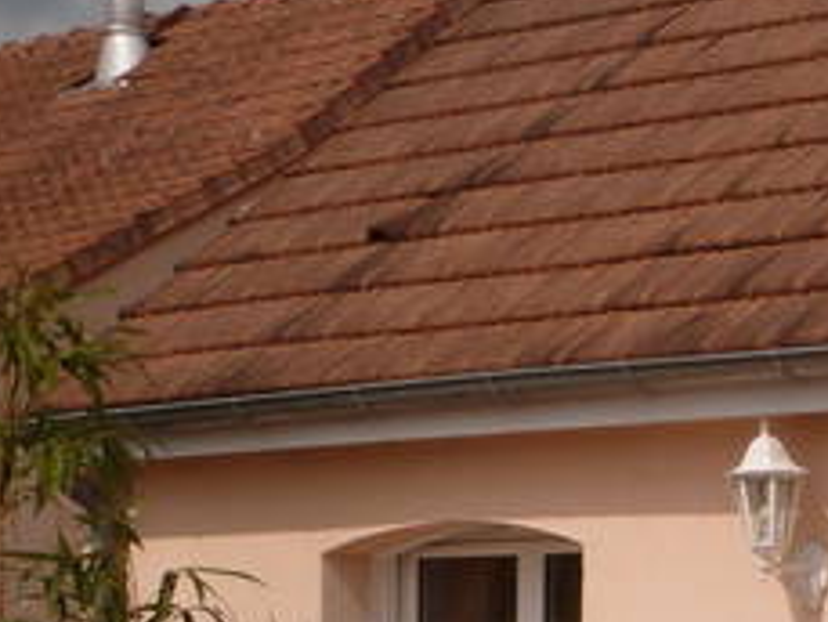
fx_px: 3877
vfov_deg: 9.0
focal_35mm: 162
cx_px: 1255
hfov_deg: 11.7
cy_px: 872
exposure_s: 1/1000
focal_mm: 8.4
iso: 80
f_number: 3.8
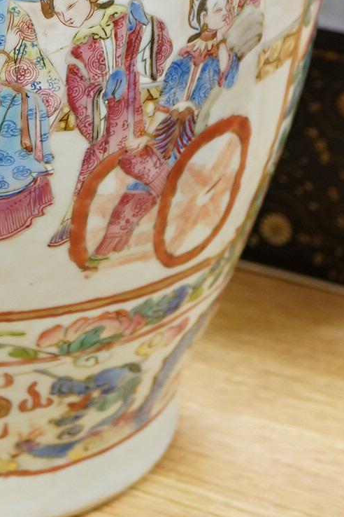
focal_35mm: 120
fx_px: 1720
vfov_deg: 16.6
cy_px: -25
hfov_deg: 11.3
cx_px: 10
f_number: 7.1
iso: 2000
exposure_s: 1/125
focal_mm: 30
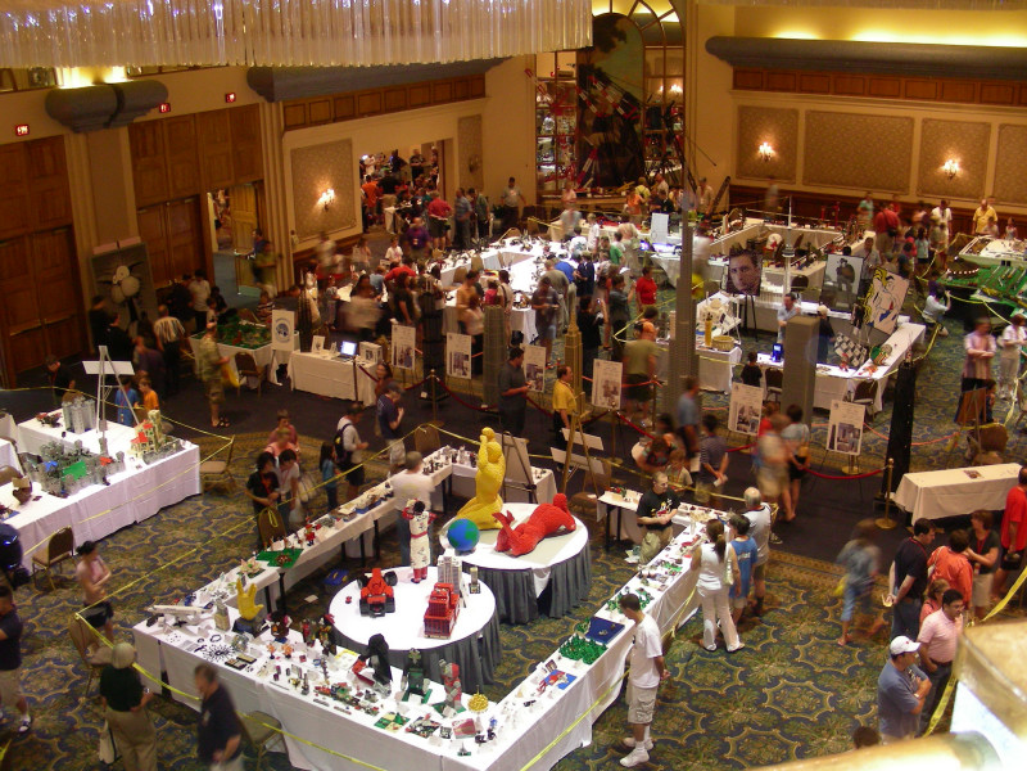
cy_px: 386
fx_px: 1127
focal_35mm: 38
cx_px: 514
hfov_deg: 49.0
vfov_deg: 37.7
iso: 200
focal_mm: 6.3
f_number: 3.5
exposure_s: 1/3.5
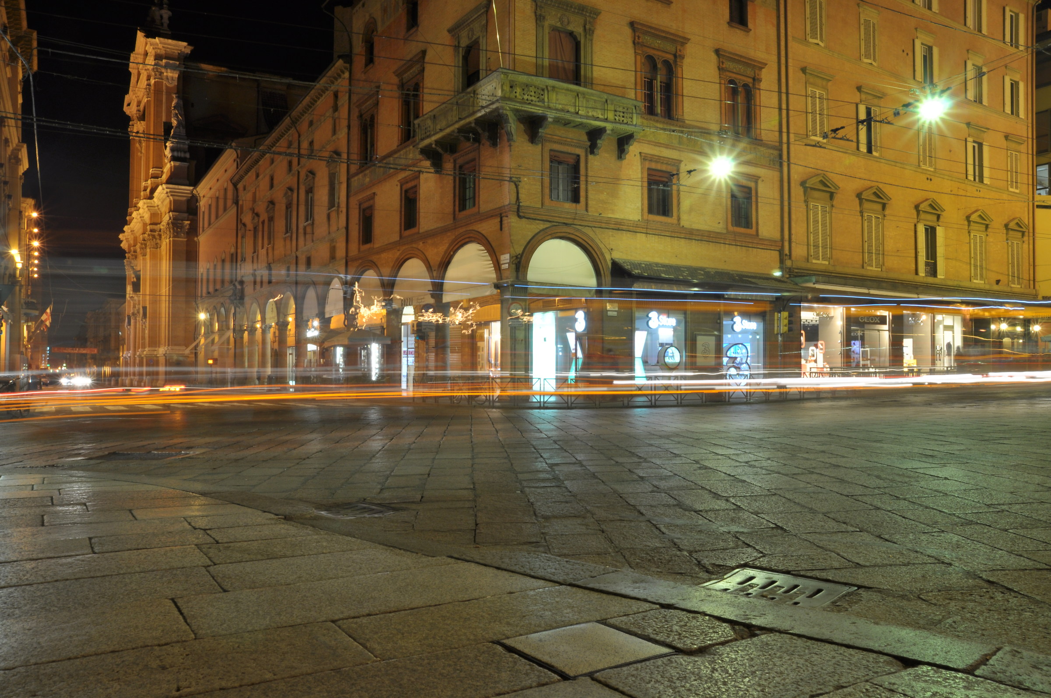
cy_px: 349
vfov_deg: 50.3
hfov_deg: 70.5
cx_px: 526
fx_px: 744
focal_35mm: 26
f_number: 18
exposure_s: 10
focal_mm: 17
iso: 200
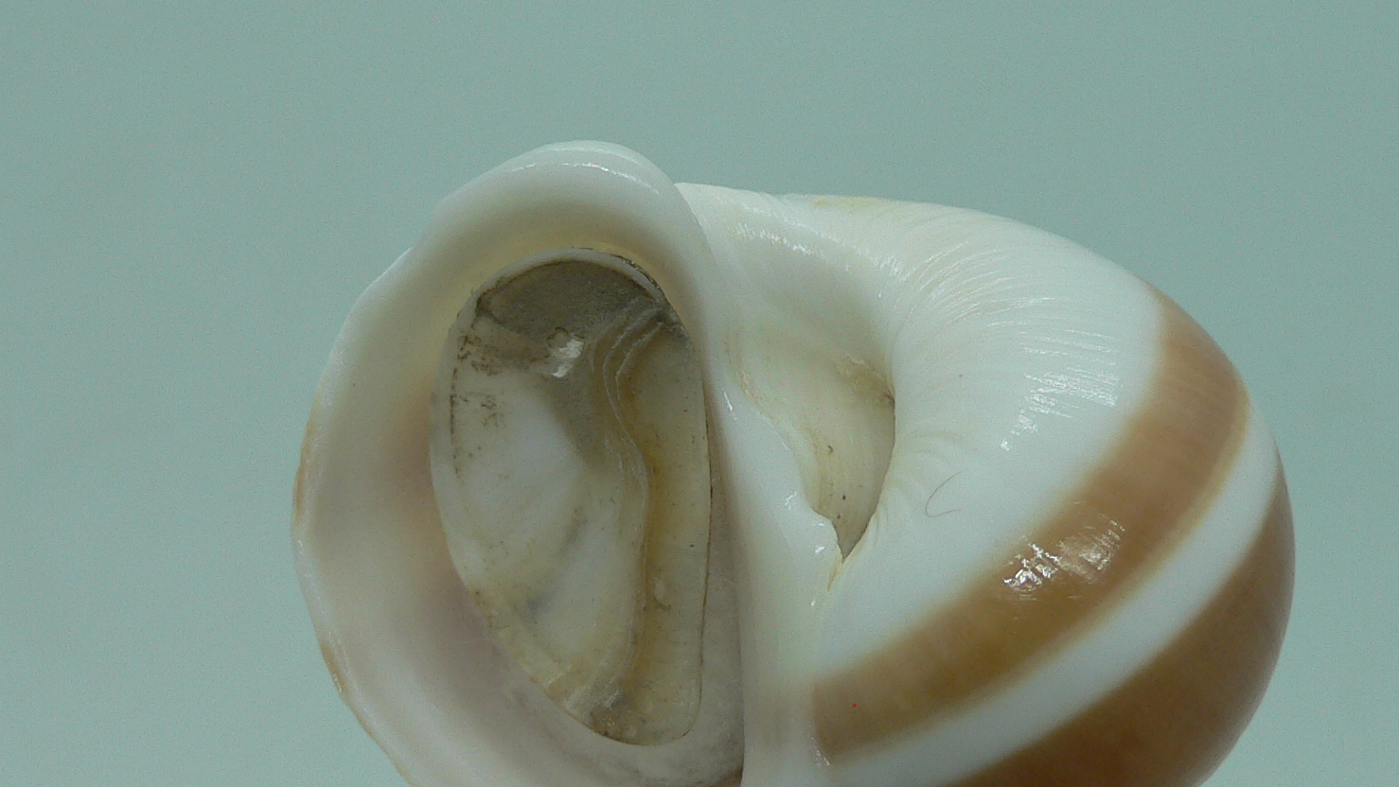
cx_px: 748
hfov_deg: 39.8
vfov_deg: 22.9
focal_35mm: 52
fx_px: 1929
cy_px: 565
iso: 80
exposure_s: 1/60
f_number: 2.8
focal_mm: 4.6
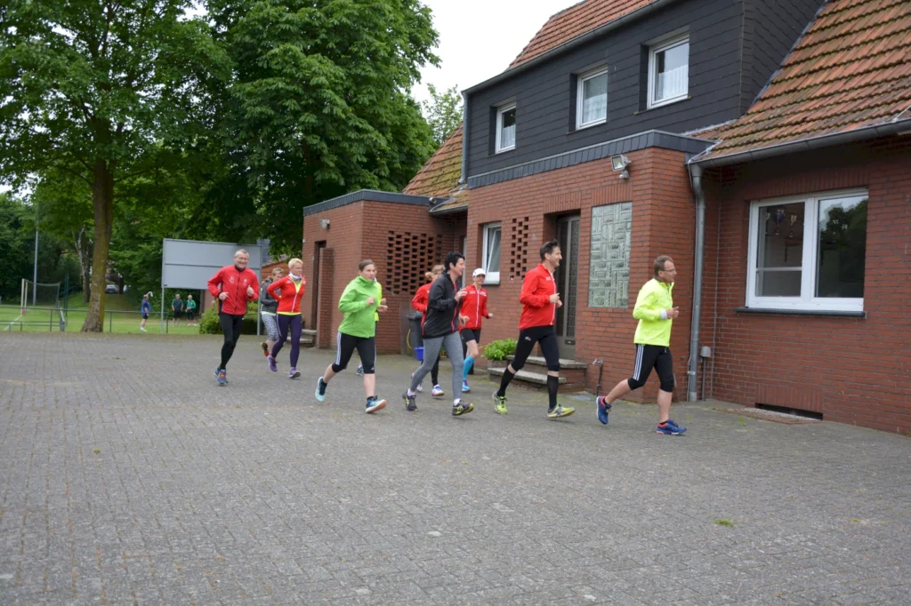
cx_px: 456
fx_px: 835
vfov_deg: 39.9
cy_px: 303
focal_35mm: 33
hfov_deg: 57.2
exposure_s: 1/500
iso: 900
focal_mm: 22
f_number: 3.8
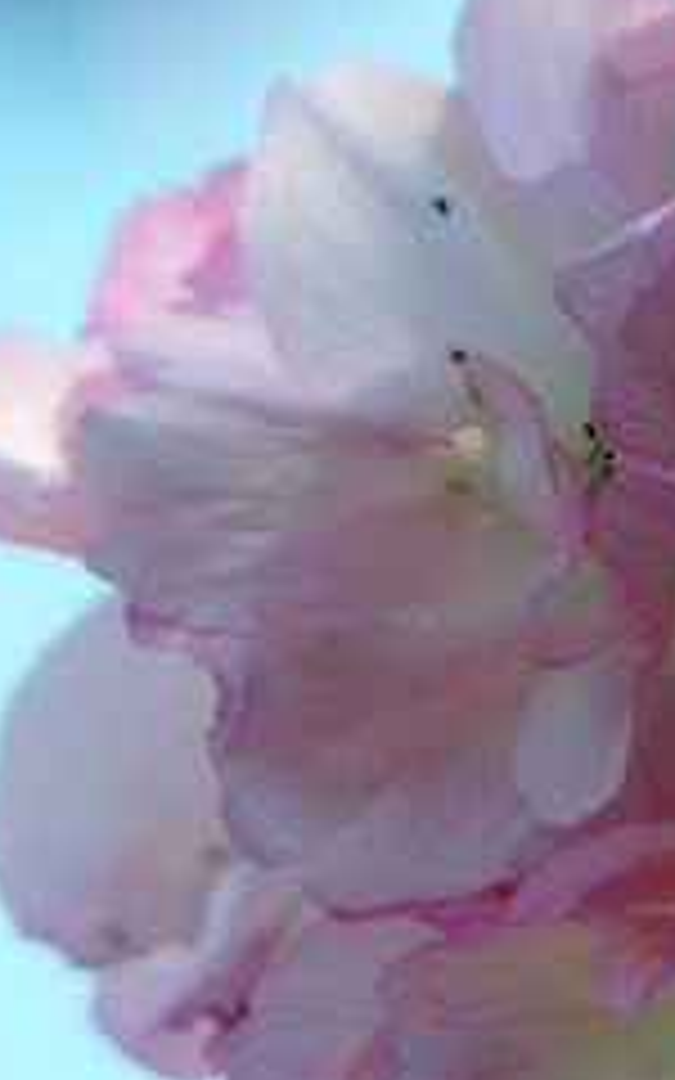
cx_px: 1066
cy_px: 1395
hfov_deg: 1.3
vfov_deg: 2.1
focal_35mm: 1020
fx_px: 30022
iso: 200
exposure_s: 1/500
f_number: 7.1
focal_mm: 200
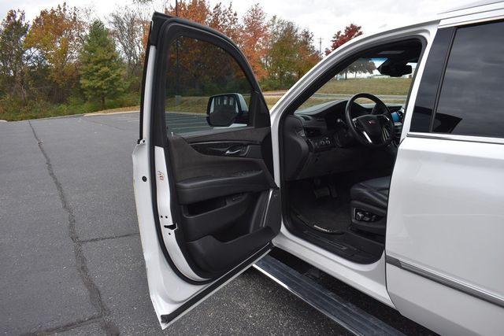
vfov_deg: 48.0
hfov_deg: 67.4
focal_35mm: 27
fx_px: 378
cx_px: 252
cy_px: 168
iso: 280
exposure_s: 1/250
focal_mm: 18
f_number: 5.6
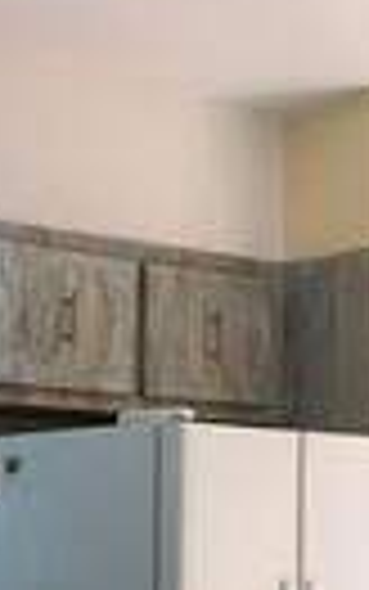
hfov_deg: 13.3
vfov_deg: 21.6
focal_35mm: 94
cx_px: -144
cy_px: 536
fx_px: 1511
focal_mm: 4.15
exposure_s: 1/120
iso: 40
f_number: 2.2
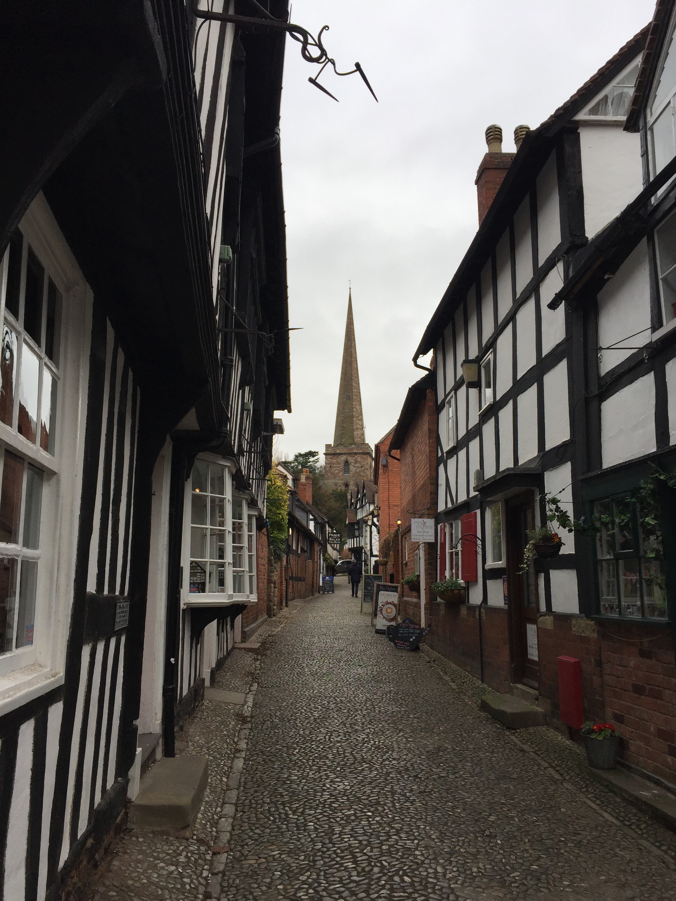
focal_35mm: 29
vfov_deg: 61.7
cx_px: 338
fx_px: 755
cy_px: 450
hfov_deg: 48.2
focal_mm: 4.15
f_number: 2.2
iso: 32
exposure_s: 1/488
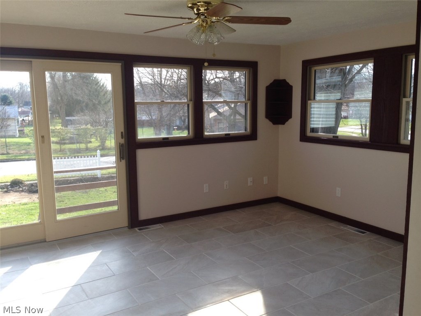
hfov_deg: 55.4
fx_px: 401
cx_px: 210
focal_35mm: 33
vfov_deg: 42.9
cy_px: 158
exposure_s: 1/135
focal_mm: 4.12
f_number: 2.4
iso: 50
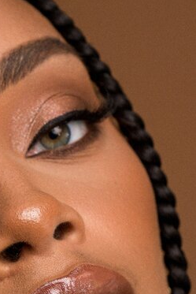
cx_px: -73
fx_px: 1836
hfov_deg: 6.1
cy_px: 358
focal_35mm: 225
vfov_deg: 9.0
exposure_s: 1/125
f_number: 5.6
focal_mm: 70
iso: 500
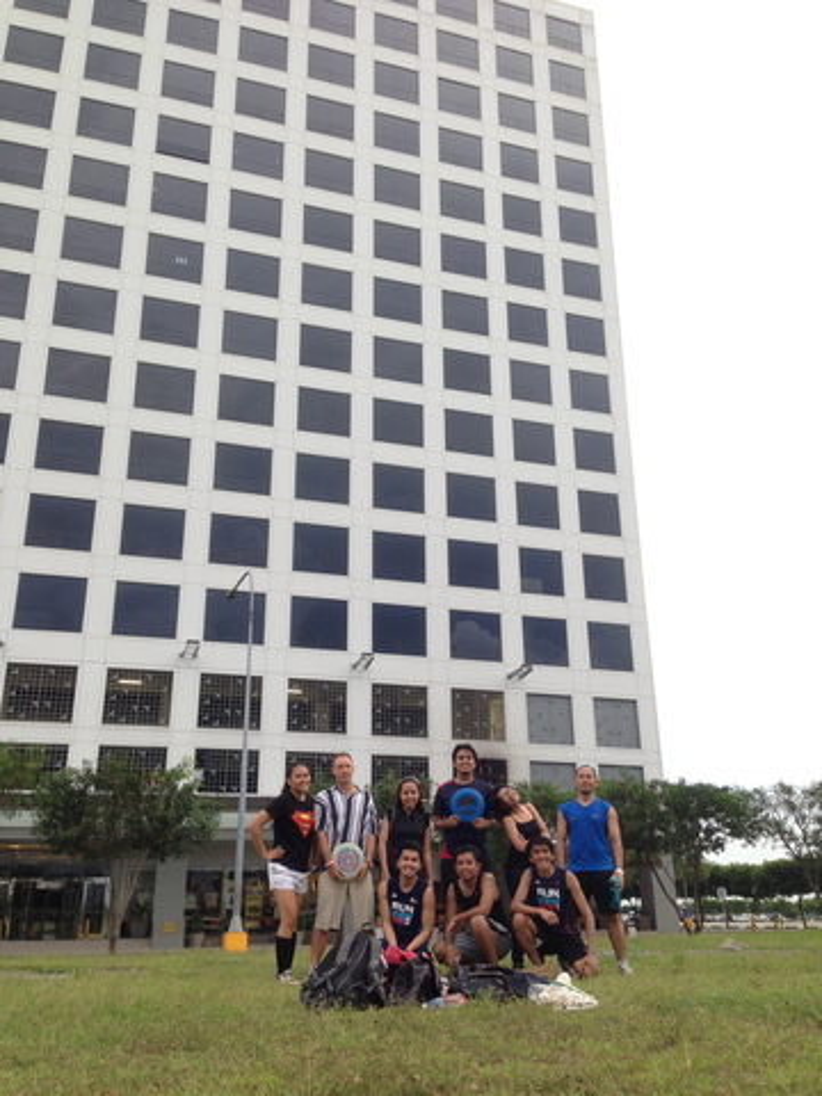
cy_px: 548
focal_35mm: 33
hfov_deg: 42.9
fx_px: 1045
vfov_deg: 55.4
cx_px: 411
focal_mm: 4.13
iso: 64
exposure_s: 1/120
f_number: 2.4
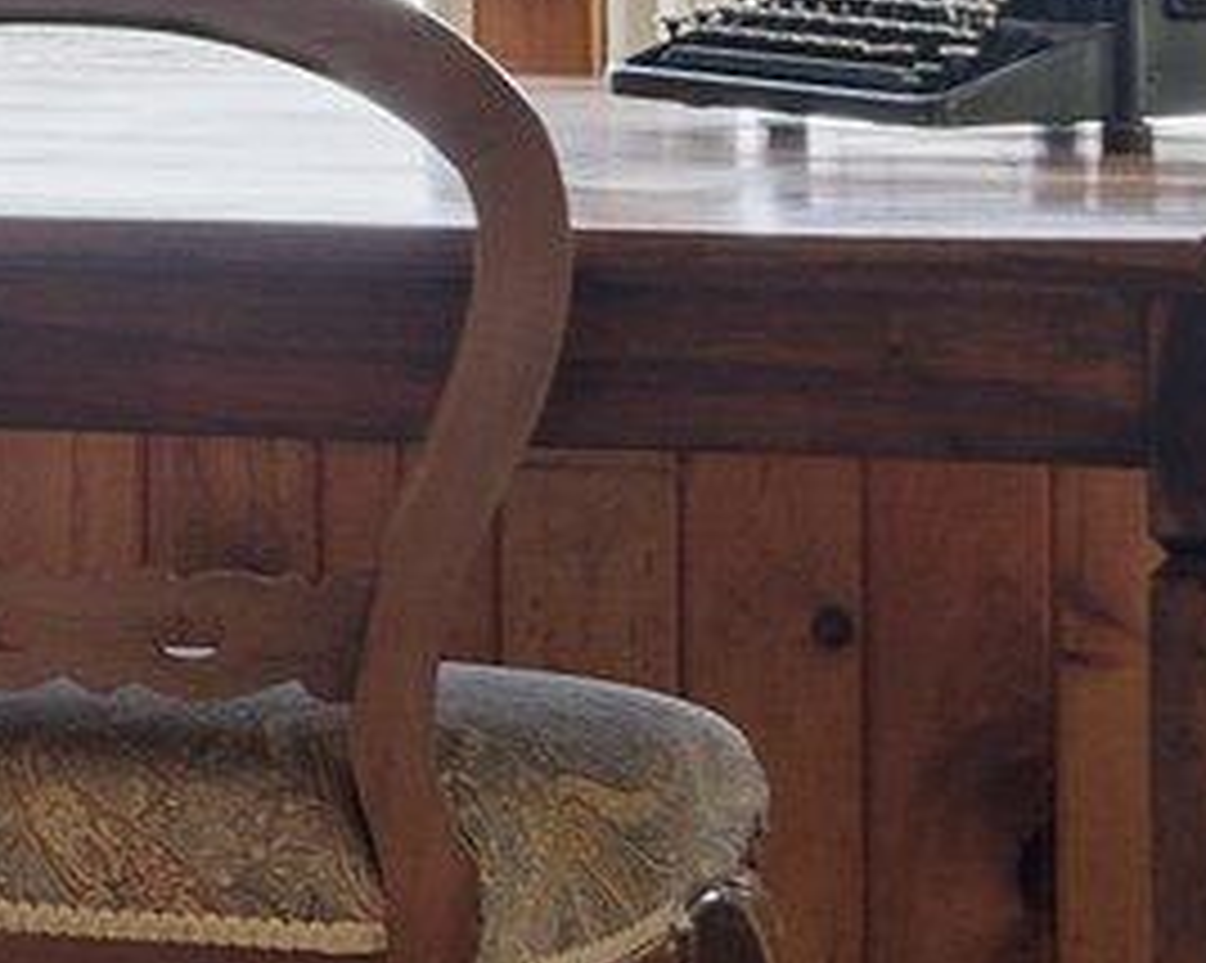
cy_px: -560
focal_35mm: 251
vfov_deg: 6.1
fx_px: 8952
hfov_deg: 7.4
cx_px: -1323
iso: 64
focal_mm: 35
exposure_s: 1/3
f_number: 9
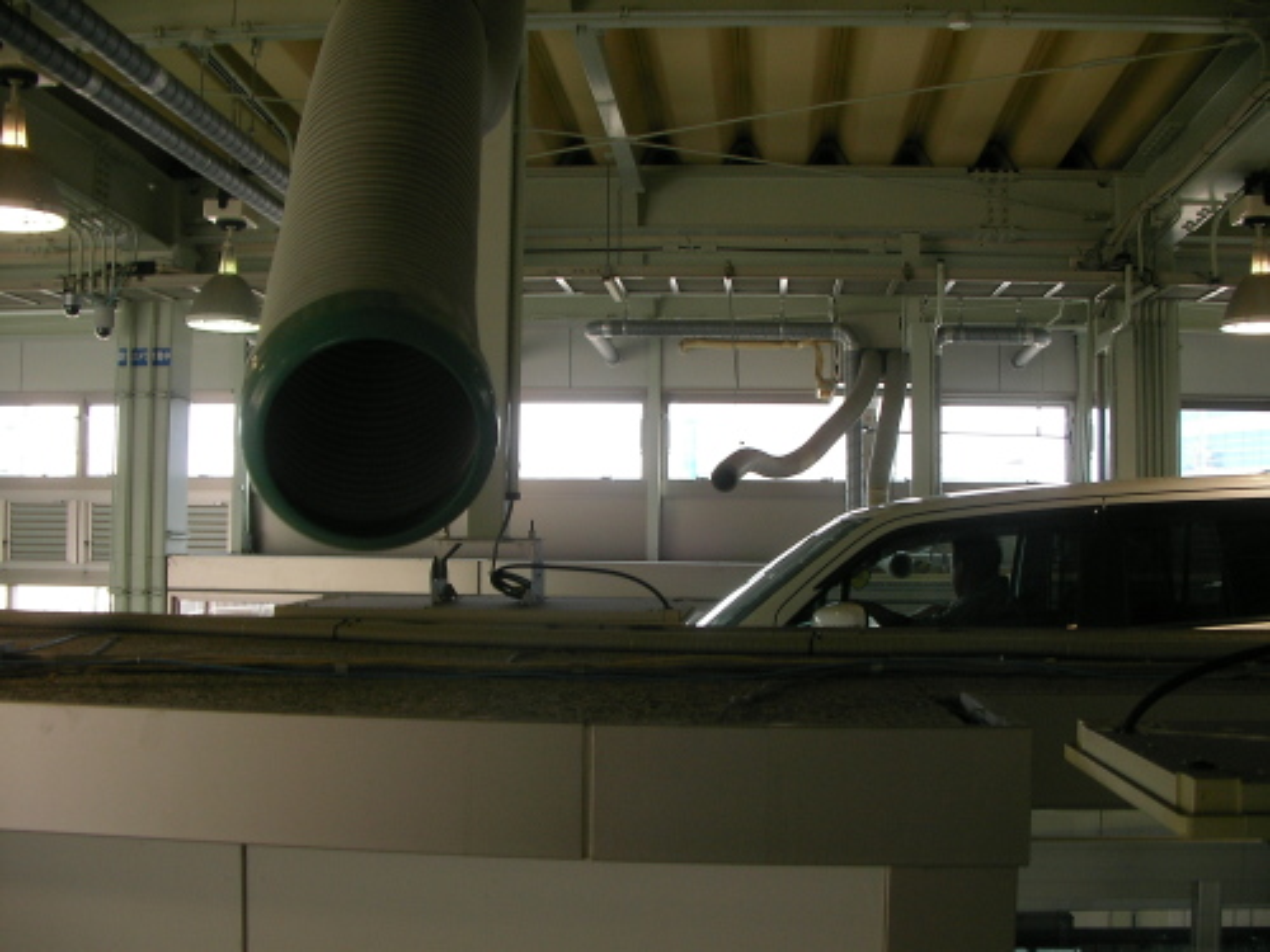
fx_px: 1394
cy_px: 476
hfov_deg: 49.0
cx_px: 635
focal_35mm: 38
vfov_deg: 37.7
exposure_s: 1/50
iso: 54
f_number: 3.5
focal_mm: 6.3
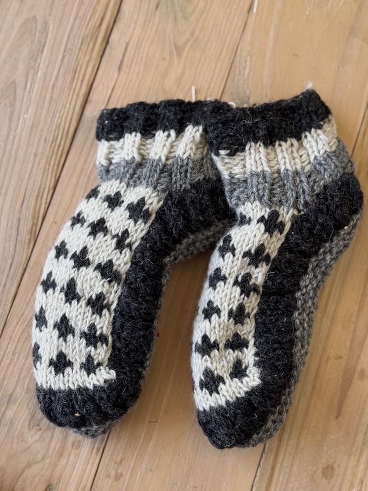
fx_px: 680
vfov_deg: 39.7
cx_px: 184
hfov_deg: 30.3
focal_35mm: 48
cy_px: 246
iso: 80
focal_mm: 6.76
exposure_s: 1/147
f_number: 1.78
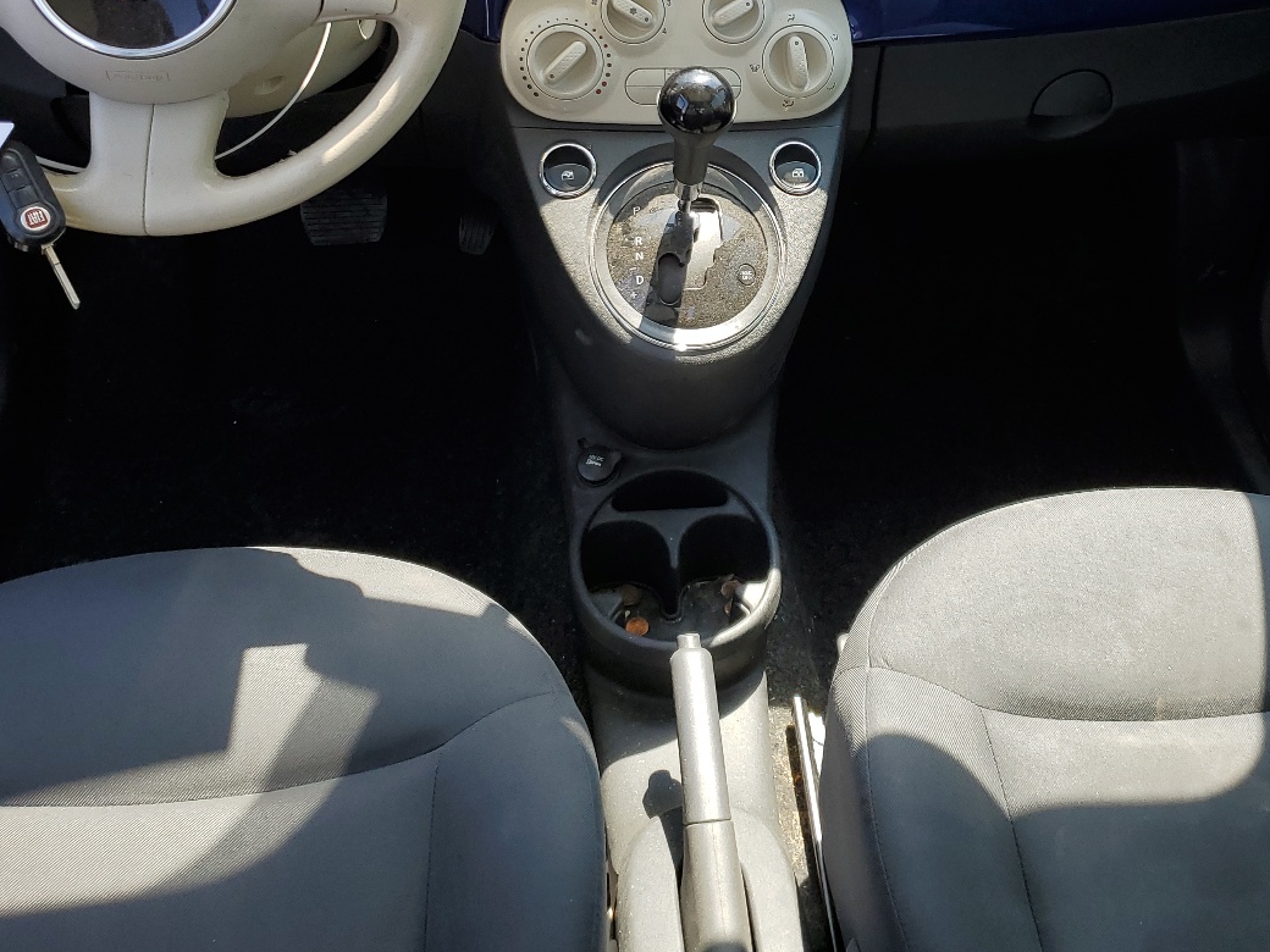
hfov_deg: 46.4
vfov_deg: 35.2
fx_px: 1468
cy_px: 240
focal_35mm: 40
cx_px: 788
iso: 50
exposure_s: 1/526
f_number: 1.5
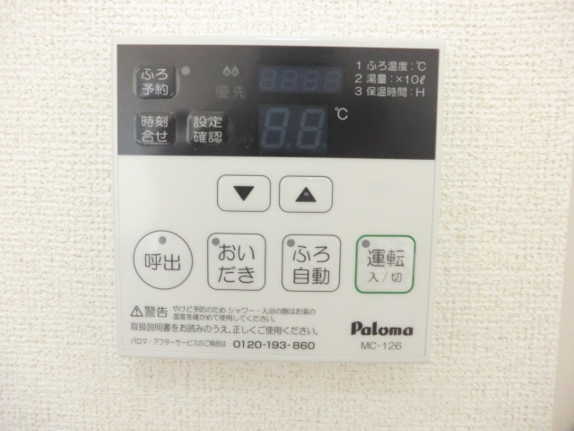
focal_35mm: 24
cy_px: 216
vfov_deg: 56.8
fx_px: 398
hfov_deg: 71.6
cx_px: 287
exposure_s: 1/60
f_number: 3.2
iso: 640
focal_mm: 4.3
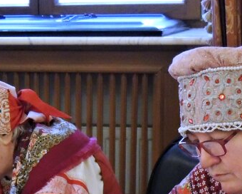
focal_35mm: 132
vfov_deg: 11.4
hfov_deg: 14.6
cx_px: 74
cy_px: 243
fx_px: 945
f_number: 3.4
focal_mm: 7.6
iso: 1100
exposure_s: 1/50
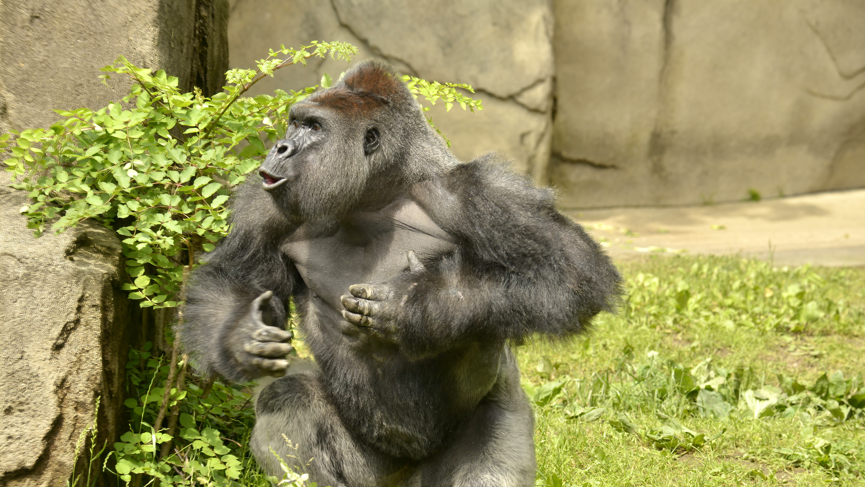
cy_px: 288
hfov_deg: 10.5
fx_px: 4702
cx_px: 431
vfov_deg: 5.9
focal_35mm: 205
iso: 400
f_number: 9
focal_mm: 195
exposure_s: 1/500
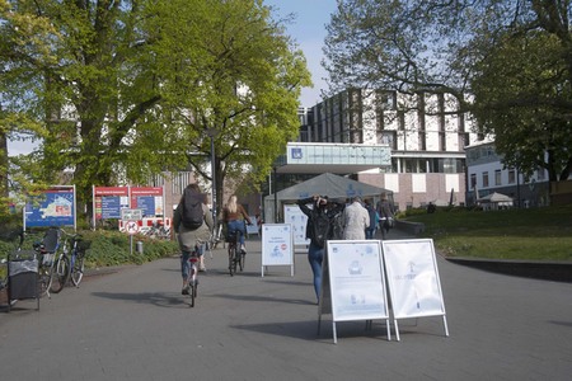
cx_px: 286
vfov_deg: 38.9
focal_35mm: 34
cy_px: 190
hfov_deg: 55.8
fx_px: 540
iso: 400
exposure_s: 1/1250
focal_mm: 34
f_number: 8
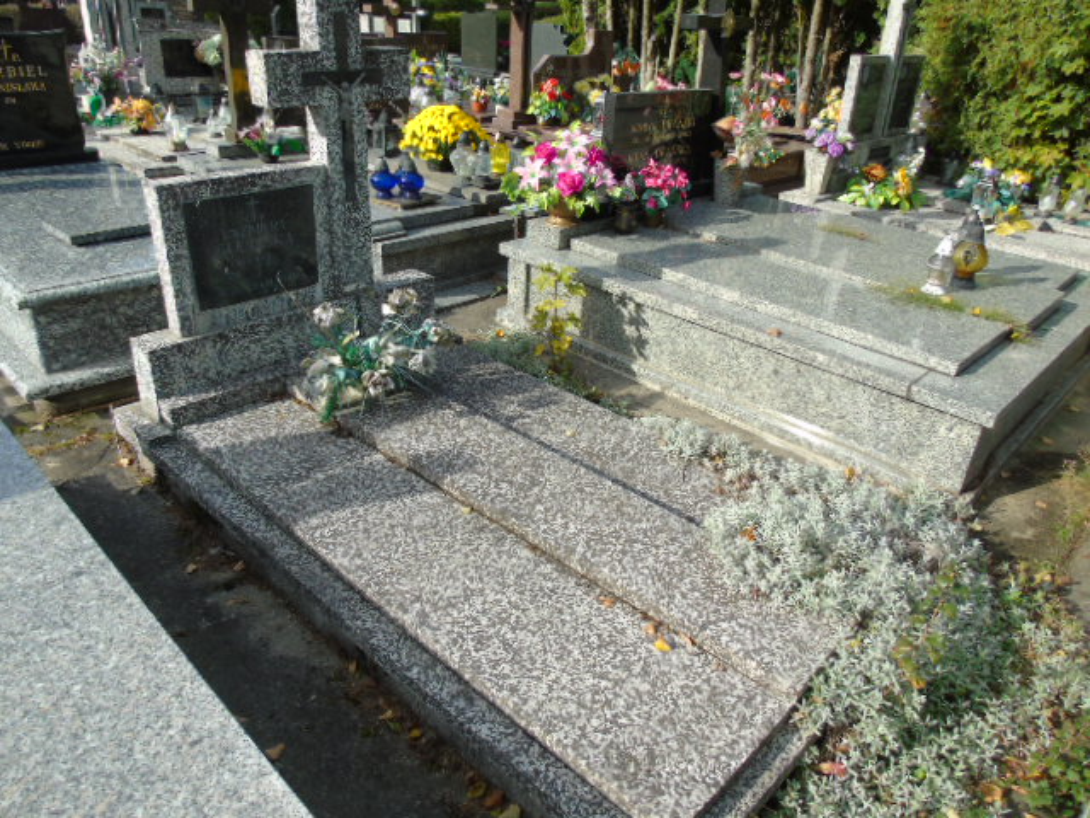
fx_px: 787
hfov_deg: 69.4
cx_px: 545
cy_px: 409
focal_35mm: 25
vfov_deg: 54.9
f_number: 3.4
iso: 80
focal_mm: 4.4
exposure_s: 1/400
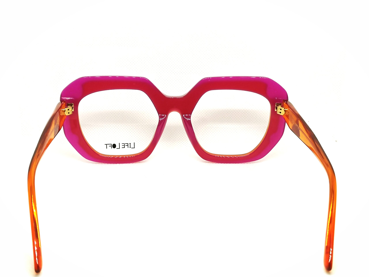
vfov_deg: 29.1
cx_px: 184
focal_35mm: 50
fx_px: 533
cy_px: 138
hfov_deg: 38.2
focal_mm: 5.58
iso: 50
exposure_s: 1/171
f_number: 1.8
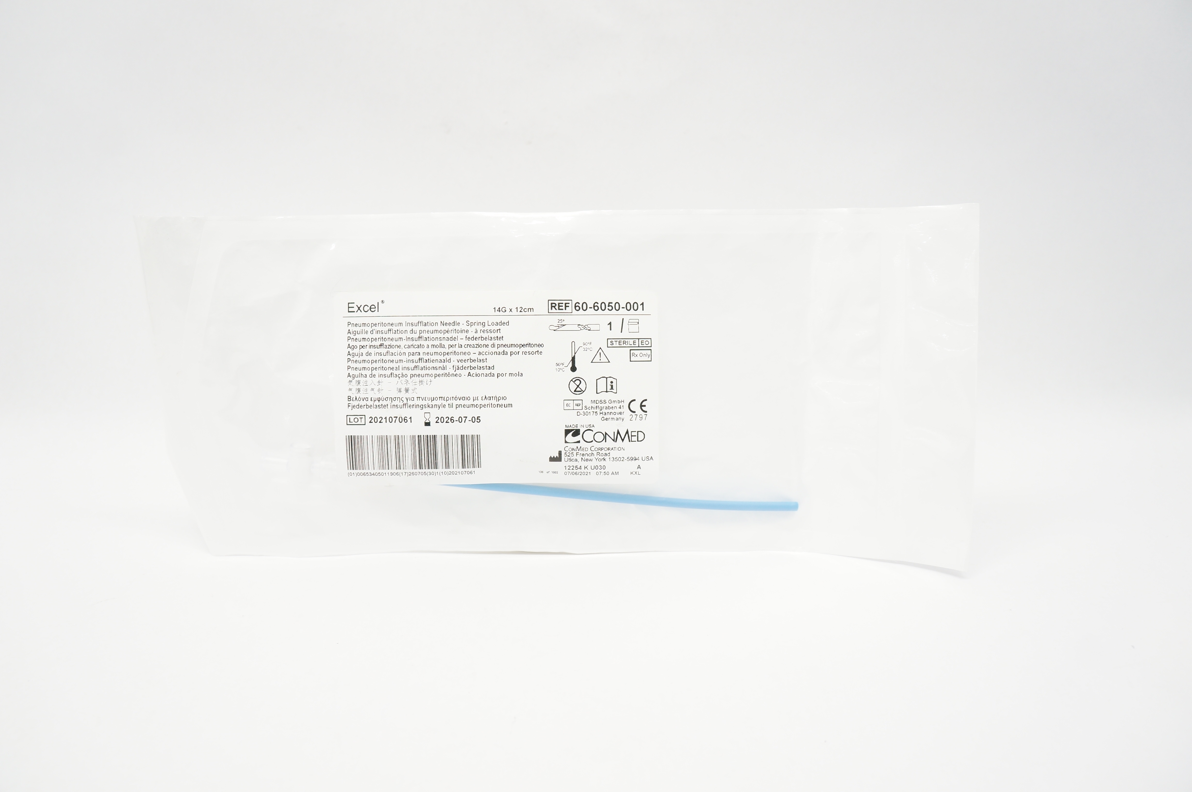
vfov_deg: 47.8
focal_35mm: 27
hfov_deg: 67.4
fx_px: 893
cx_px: 596
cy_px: 396
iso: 400
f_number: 5.6
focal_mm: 18
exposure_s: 1/40
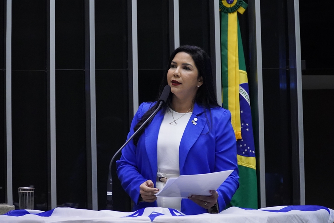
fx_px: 789
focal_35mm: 85
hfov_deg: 23.9
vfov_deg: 16.1
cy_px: 112
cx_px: 167
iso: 4000
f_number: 4
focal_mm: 57
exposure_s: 1/160
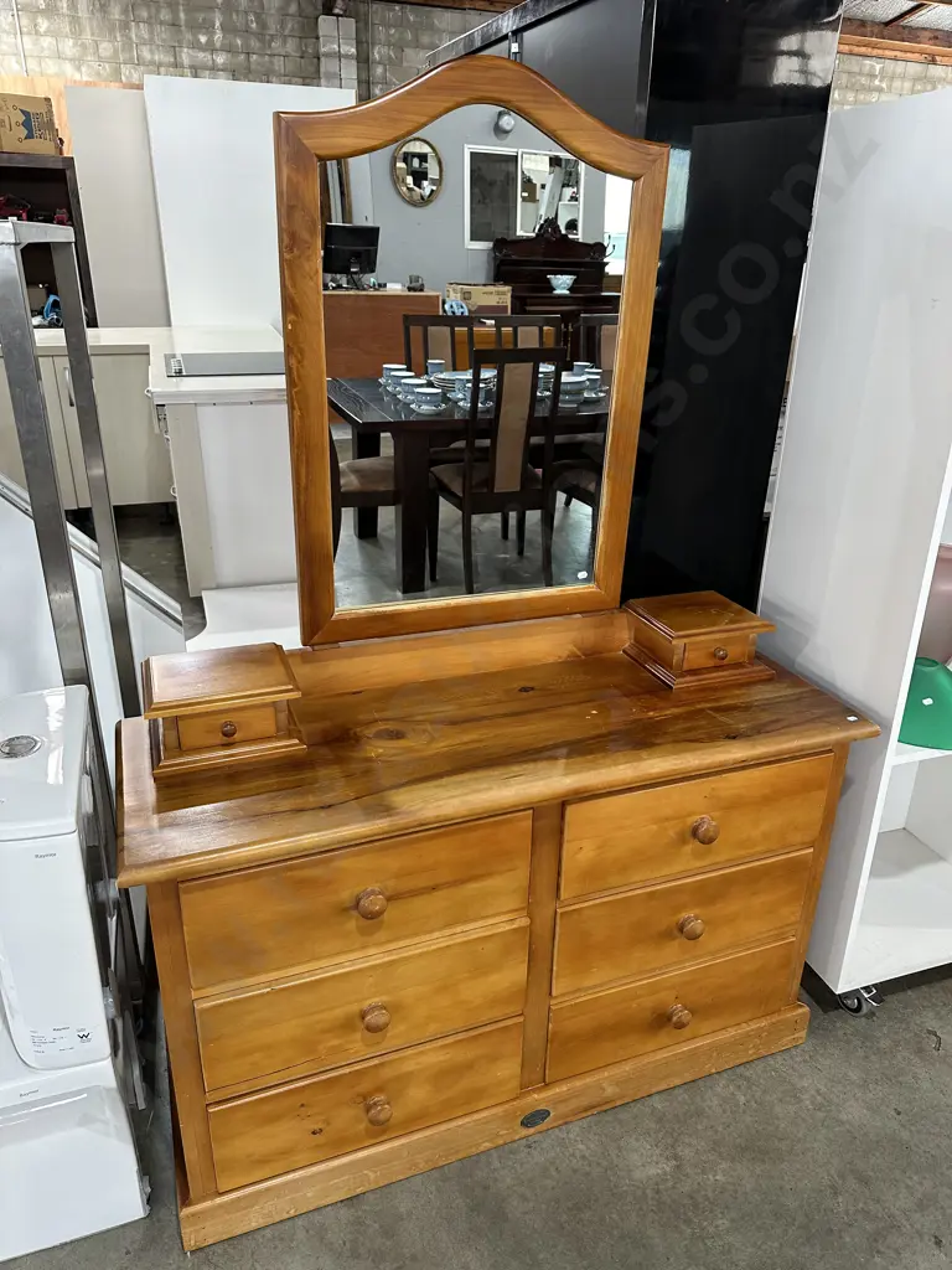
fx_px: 880
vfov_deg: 71.6
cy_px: 635
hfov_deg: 56.8
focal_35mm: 24
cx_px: 476
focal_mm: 6.86
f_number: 1.78
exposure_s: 1/50
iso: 200
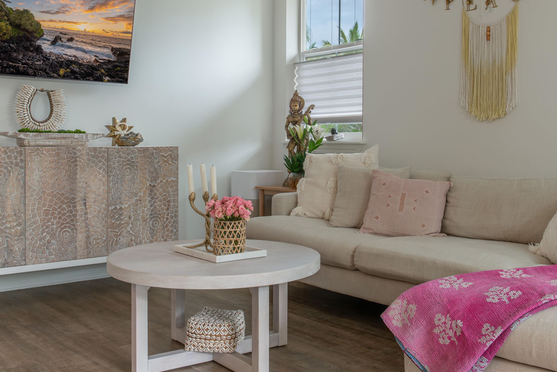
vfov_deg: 31.8
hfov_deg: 46.4
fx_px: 650
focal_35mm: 42
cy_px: 156
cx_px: 280
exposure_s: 1/15
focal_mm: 31
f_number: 9
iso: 100
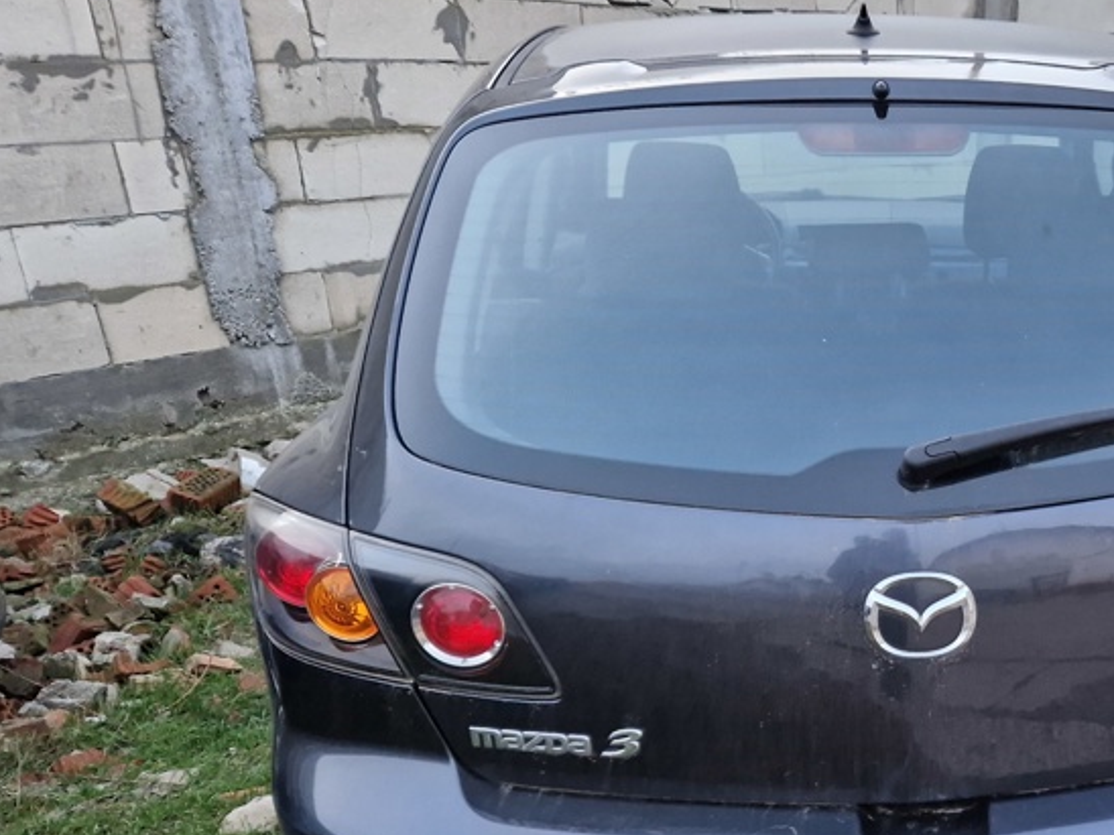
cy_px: 697
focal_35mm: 42
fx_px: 1352
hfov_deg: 41.7
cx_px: 976
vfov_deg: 33.1
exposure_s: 1/100
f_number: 1.8
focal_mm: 5.4
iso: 250
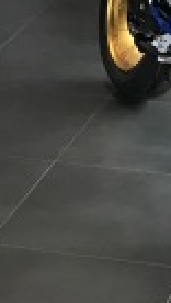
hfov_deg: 6.9
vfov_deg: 11.0
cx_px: 59
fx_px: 1422
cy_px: -314
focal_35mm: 177
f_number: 1.8
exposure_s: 1/33
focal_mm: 3.99
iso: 32
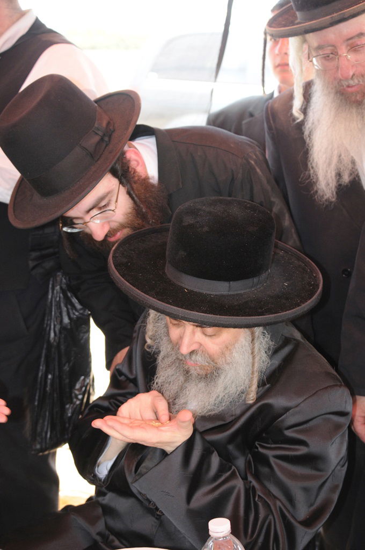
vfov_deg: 30.5
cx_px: 182
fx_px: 1006
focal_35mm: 66
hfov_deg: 20.6
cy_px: 275
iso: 640
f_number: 4.5
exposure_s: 1/125
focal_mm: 44
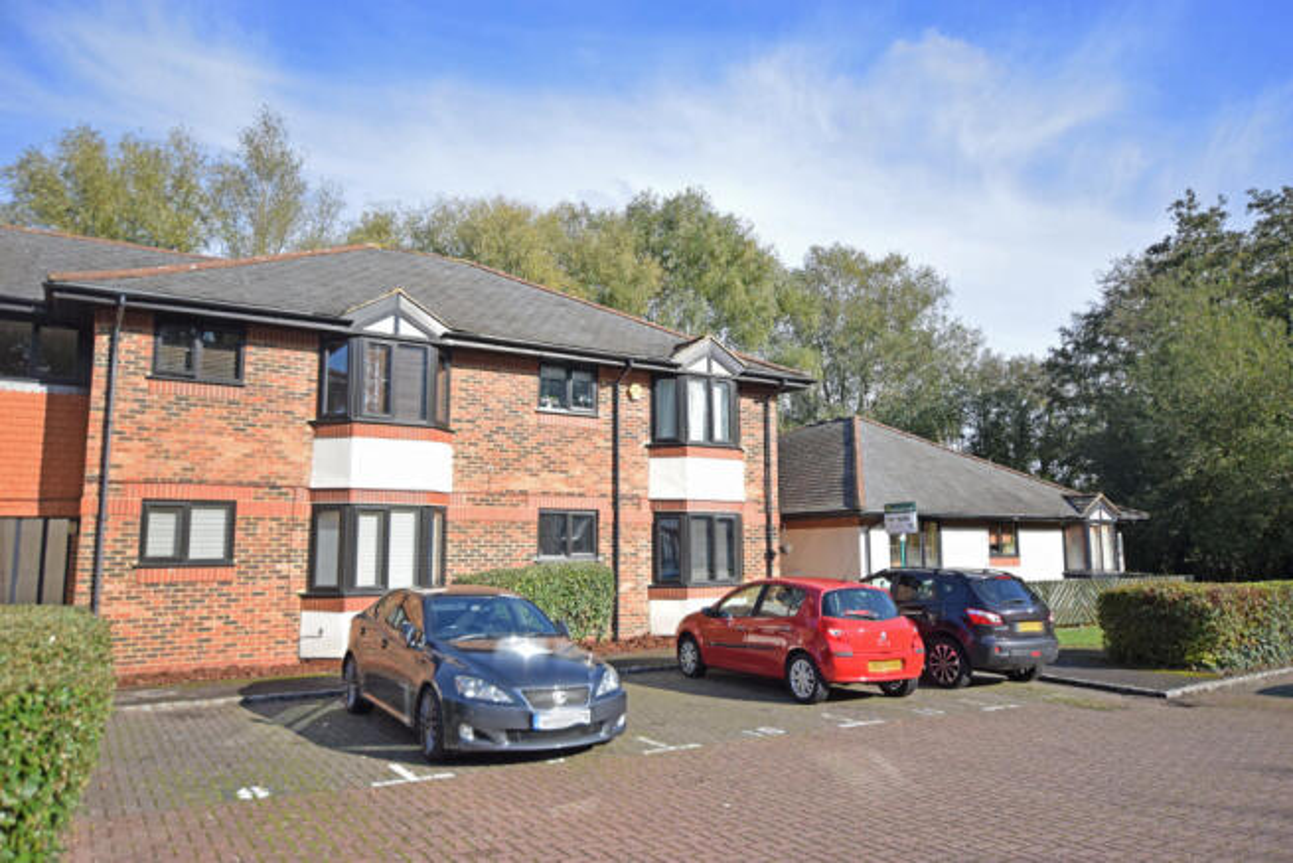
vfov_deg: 50.4
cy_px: 432
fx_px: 916
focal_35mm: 26
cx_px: 646
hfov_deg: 70.4
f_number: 3.5
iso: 800
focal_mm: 17
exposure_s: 1/4000
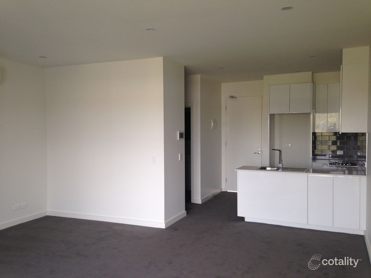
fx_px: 354
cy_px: 139
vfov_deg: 42.9
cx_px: 186
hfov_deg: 55.4
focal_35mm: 33
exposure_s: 1/60
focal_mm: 4.12
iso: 50
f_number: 2.4
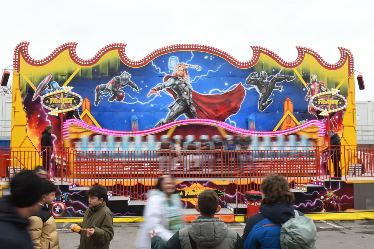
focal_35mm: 36
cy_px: 124
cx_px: 187
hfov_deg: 53.1
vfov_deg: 36.9
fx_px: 374
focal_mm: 24
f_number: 22
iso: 500
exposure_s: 1/13
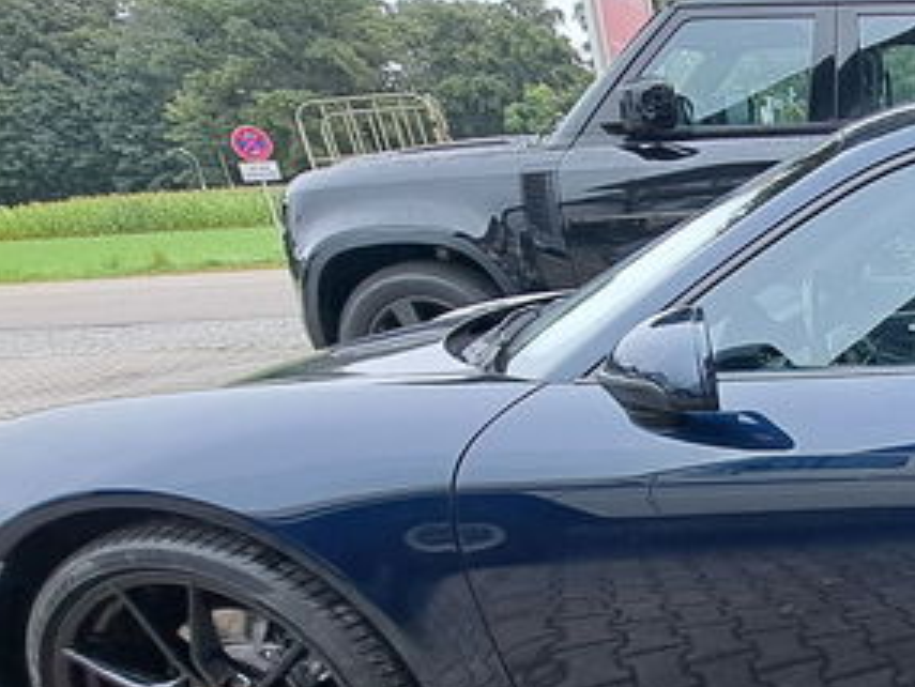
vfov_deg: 38.3
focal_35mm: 35
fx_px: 926
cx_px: 1024
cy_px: 604
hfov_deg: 41.2
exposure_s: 1/100
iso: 50
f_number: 2.2
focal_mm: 1.74
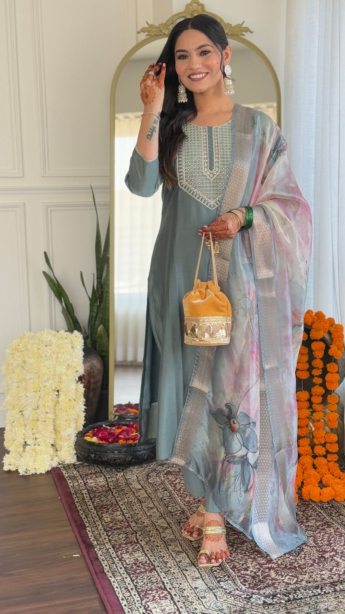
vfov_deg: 39.2
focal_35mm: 53
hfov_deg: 22.5
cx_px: 226
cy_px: 304
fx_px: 862
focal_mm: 6.76
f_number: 1.78
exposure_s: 1/104
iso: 160
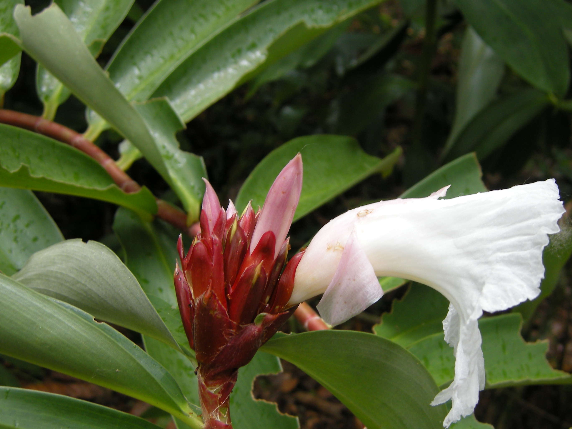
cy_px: 276
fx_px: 843
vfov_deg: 28.4
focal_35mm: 51
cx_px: 341
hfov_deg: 37.4
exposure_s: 1/50.2
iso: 64
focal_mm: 7.5
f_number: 3
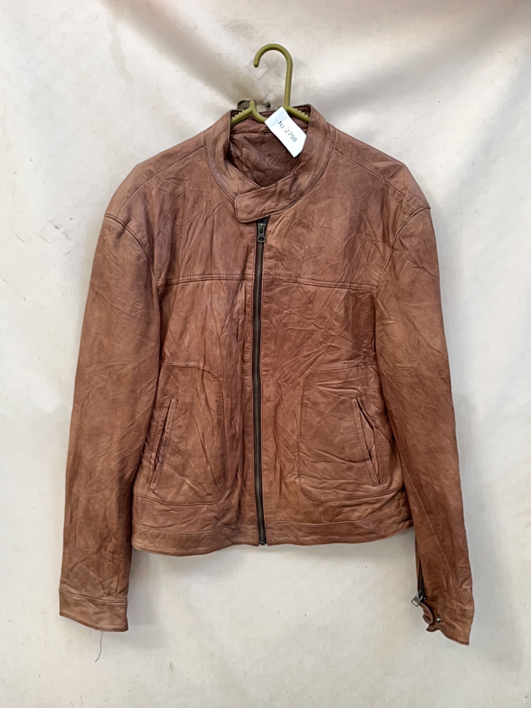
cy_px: 354
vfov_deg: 65.3
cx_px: 266
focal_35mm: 27
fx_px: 552
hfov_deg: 51.4
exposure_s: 1/60
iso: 50
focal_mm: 5.1
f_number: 1.6
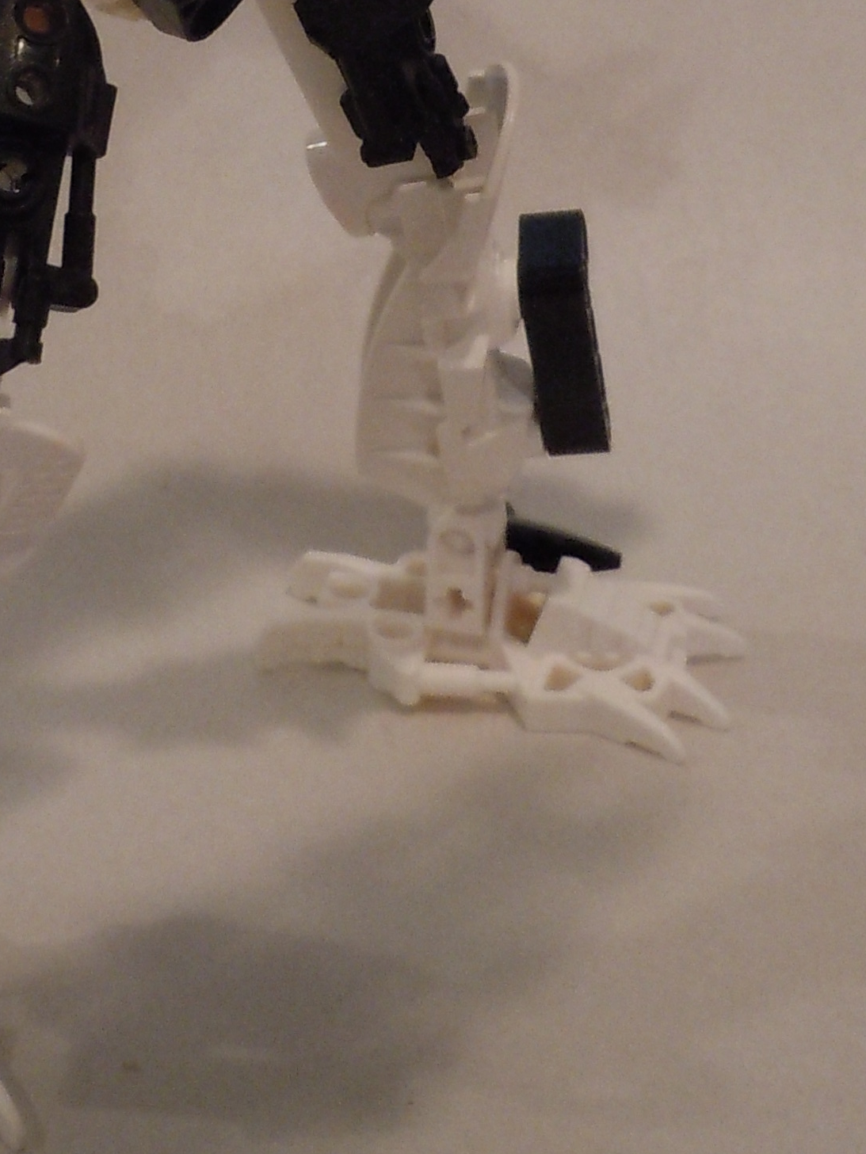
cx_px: 227
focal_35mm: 83
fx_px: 2768
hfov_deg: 17.7
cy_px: -68
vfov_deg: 22.4
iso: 400
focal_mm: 5
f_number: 3.7
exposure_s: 1/30
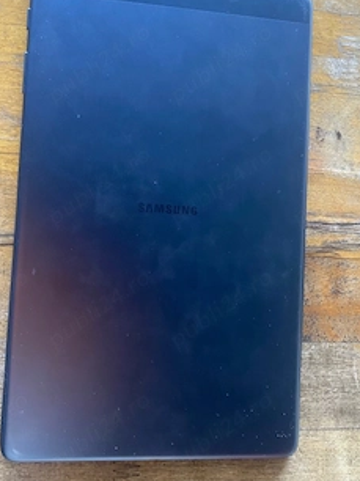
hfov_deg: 41.4
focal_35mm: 34
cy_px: 206
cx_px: 130
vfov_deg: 53.8
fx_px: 472
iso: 200
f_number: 1.8
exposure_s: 1/60
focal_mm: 4.25
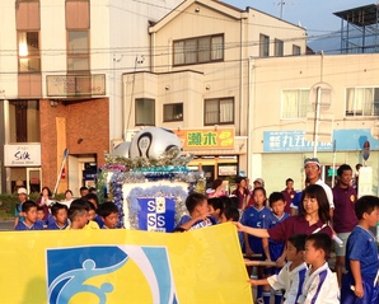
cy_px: 259
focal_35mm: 68
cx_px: 111
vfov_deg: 22.1
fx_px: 764
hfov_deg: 27.6
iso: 50
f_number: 2.4
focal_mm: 4.13
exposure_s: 1/433
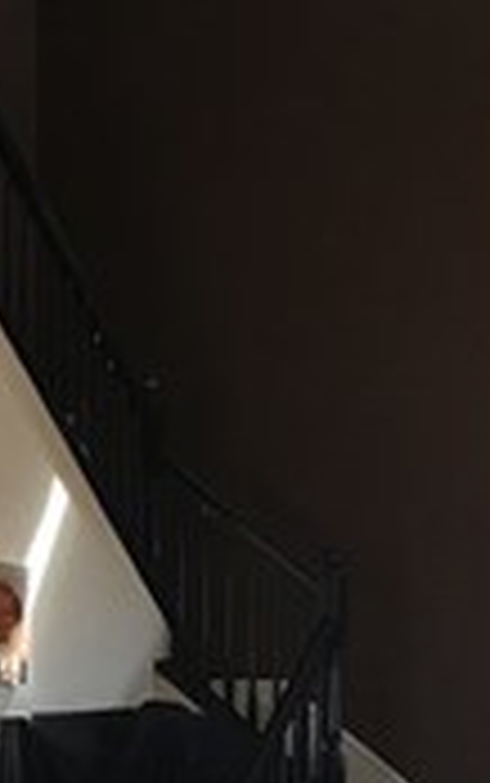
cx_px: 108
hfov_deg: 11.6
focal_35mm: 113
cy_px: 684
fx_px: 2410
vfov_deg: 18.2
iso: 32
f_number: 2.2
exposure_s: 1/30
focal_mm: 4.15
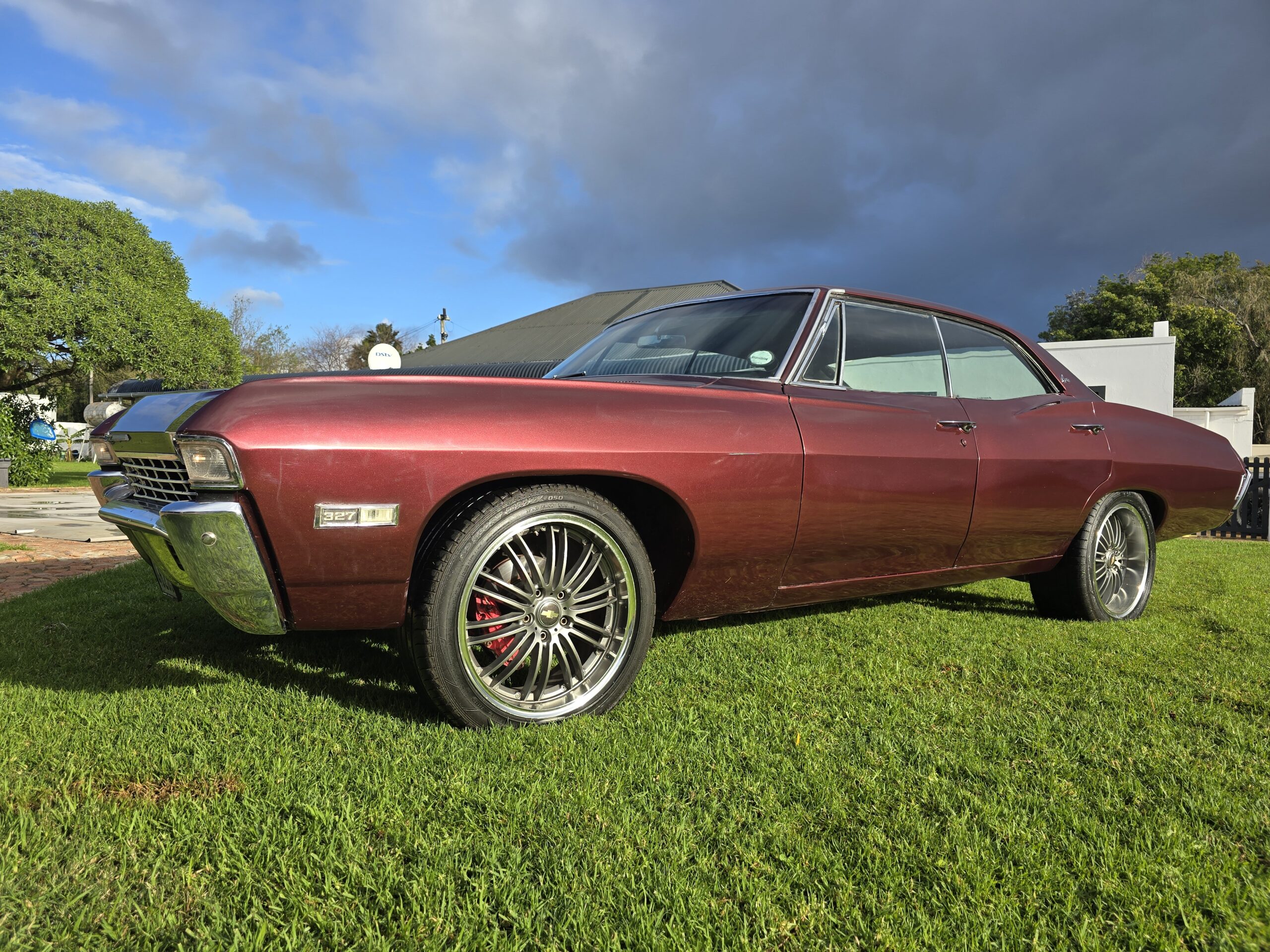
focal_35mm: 23
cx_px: 635
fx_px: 844
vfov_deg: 58.9
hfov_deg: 73.9
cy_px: 476
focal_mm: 6.3
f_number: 1.7
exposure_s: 1/519
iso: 12
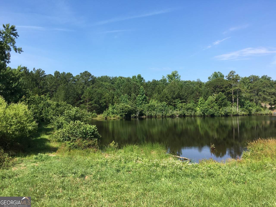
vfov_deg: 48.2
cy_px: 104
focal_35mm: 29
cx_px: 138
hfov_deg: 61.7
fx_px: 231
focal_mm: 4.15
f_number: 2.2
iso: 25
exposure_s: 1/962
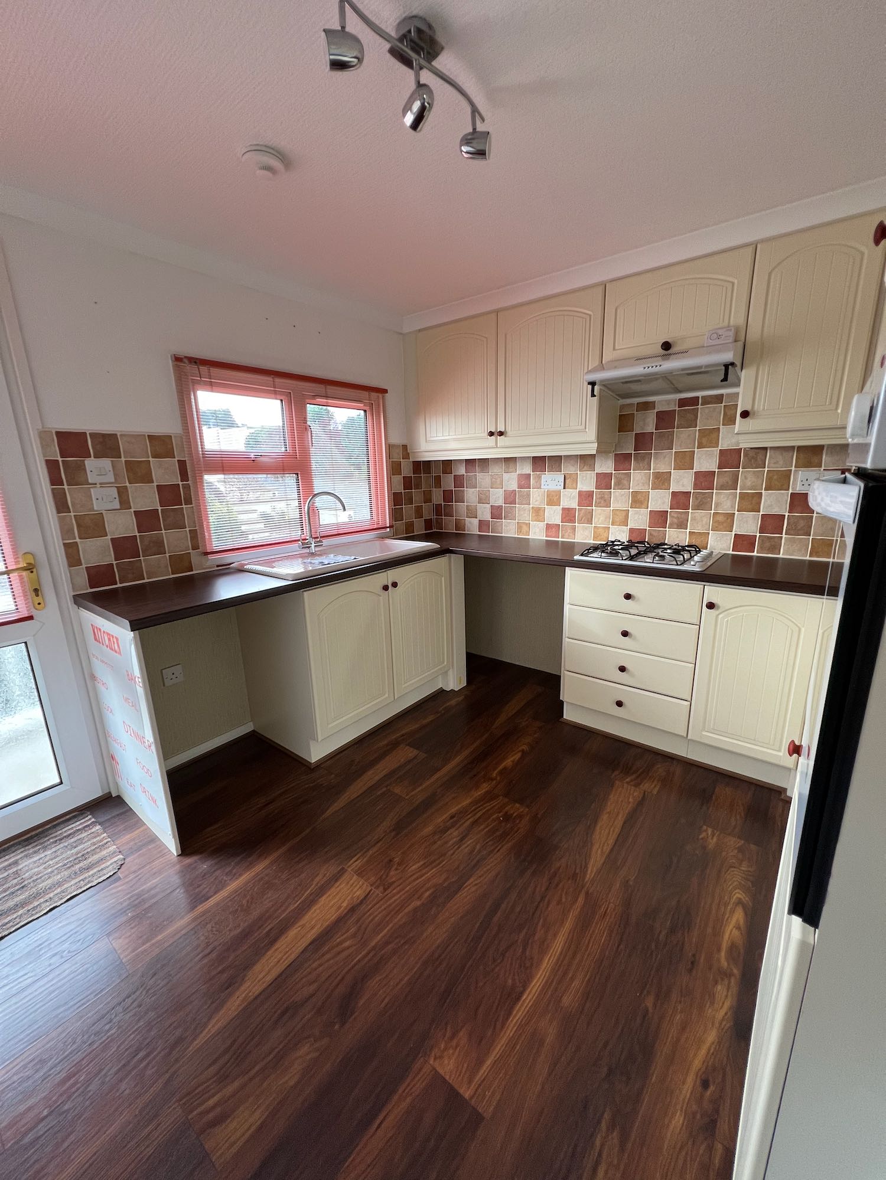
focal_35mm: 13
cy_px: 590
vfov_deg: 106.2
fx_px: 444
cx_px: 443
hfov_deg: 89.9
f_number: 1.8
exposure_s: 1/99
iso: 125
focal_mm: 1.57
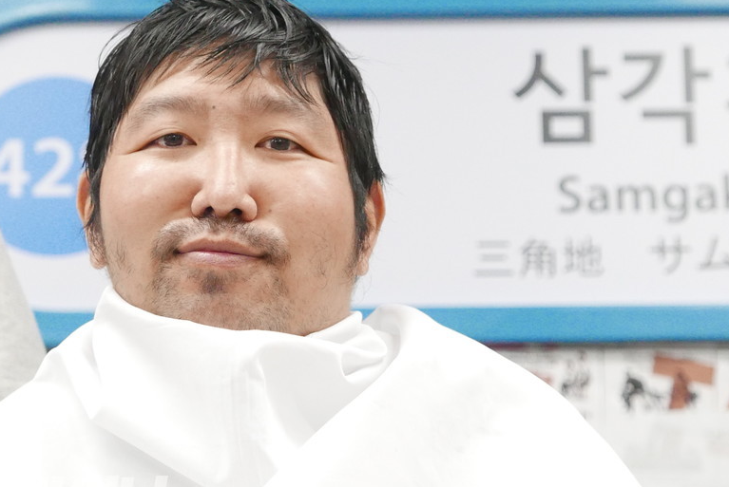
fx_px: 3223
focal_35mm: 159
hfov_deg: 12.9
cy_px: 233
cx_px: 401
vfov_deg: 8.7
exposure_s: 1/125
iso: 1600
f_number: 2.8
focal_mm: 34
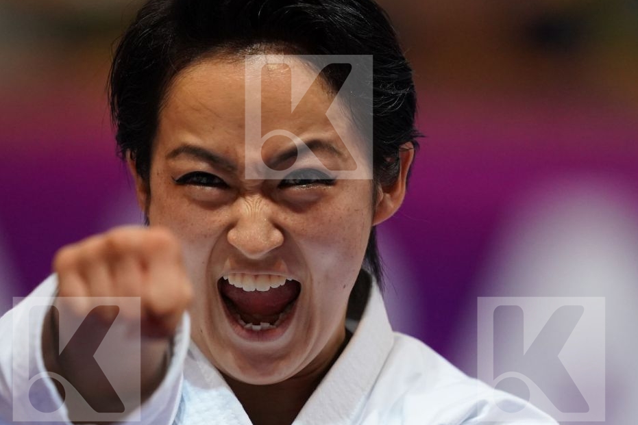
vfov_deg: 1.8
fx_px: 13700
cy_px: 359
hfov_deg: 2.7
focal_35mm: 773
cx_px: 309
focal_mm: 400
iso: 3200
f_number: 2.8
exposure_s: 1/500
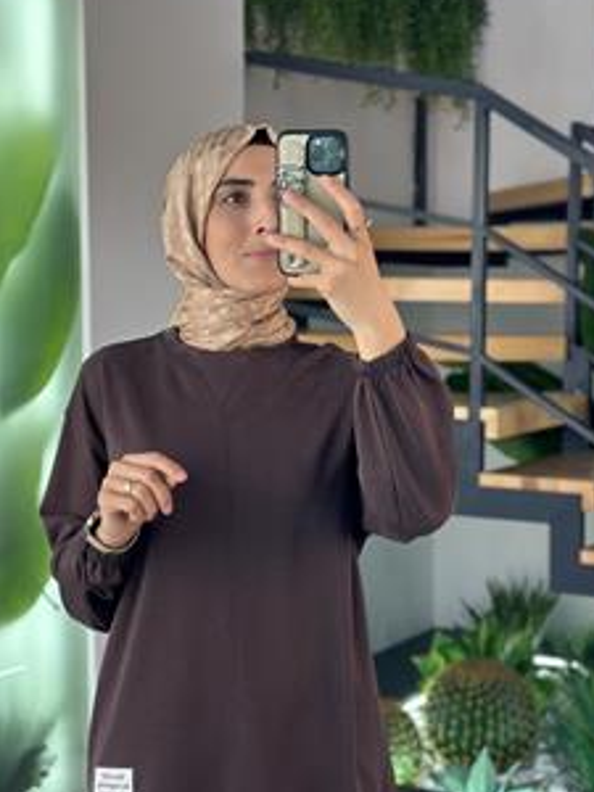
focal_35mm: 66
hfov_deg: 22.2
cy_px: 424
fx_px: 1510
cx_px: 195
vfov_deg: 29.4
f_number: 1.78
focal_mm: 6.86
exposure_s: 1/256
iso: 80
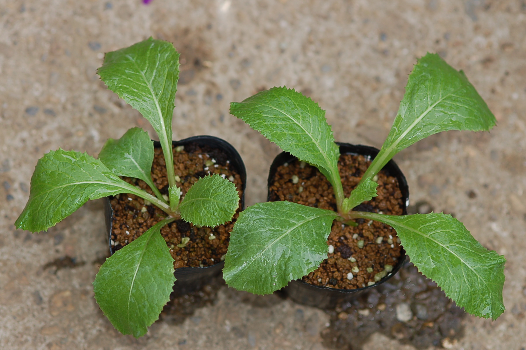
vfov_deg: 8.7
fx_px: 2299
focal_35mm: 158
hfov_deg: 13.1
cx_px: 263
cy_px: 175
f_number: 4
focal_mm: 105
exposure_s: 1/250
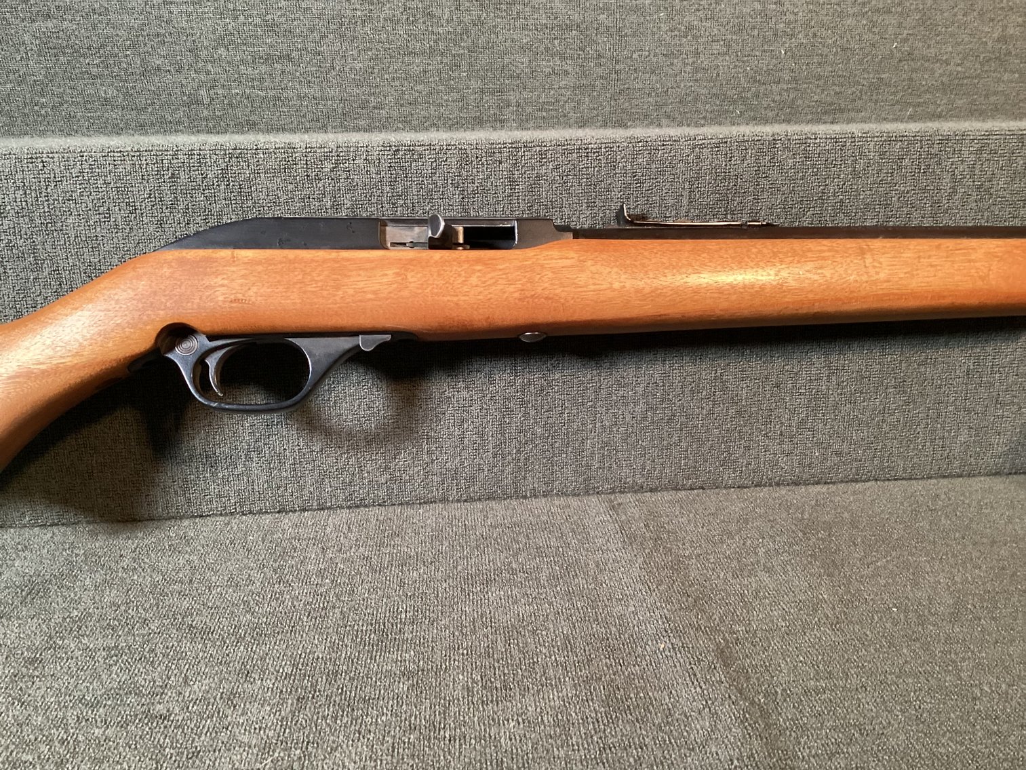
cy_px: 385
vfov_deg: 45.4
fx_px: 919
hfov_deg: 58.3
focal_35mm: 31
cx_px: 513
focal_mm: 3.3
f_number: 2.4
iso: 250
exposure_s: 1/40
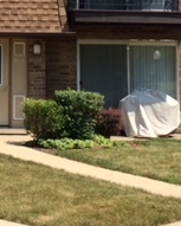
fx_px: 636
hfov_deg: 15.6
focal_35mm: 95
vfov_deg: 19.7
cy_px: 11
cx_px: -32
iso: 32
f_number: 2.2
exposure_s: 1/1582
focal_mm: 4.15
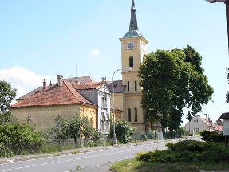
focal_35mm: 62
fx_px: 410
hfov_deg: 31.2
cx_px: 114
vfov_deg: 23.7
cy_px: 86
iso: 100
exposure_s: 1/1000
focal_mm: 10.4
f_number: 3.2
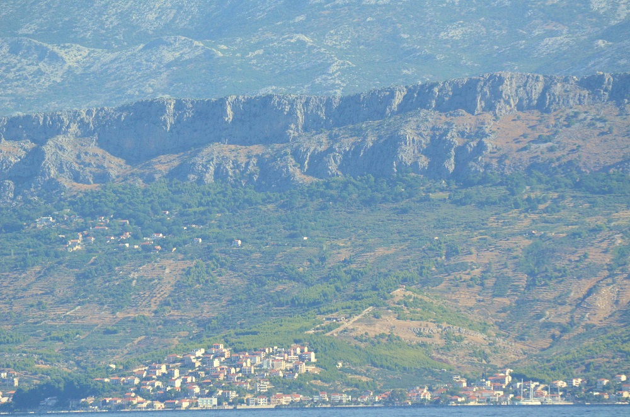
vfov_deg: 4.1
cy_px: 208
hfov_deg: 6.3
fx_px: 5762
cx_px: 315
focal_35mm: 330
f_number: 5.6
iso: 2000
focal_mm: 220
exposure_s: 1/8000
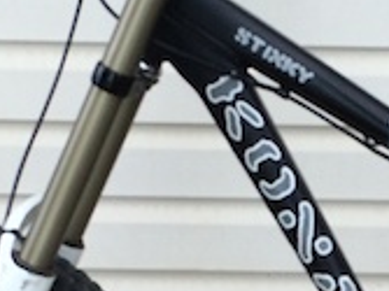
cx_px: 417
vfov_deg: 10.4
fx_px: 1561
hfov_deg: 13.9
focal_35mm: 139
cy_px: 382
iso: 32
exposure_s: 1/483
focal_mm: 4.15
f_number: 2.2
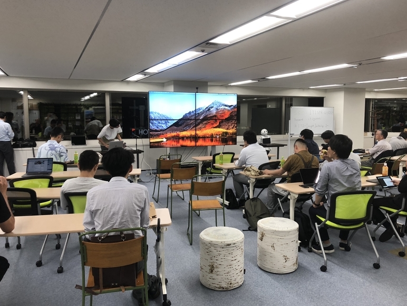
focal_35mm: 29
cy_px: 148
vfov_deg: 48.2
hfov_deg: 61.7
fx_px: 341
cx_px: 209
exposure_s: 1/30
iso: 32
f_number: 1.8
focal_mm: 4
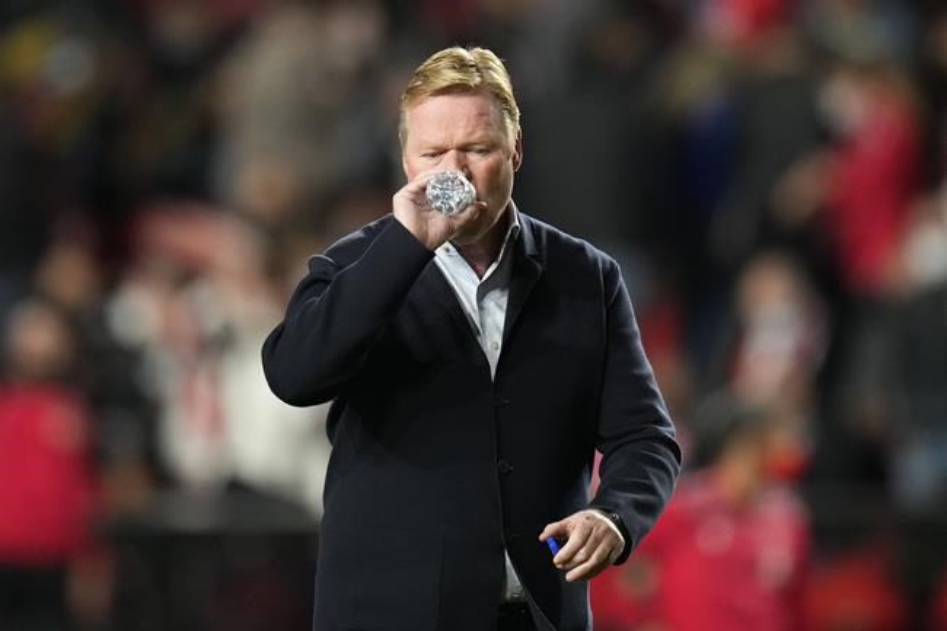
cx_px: 474
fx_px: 15778
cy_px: 316
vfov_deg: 2.3
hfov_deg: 3.4
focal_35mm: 600
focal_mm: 400
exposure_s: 1/2000
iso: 3200
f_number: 2.8
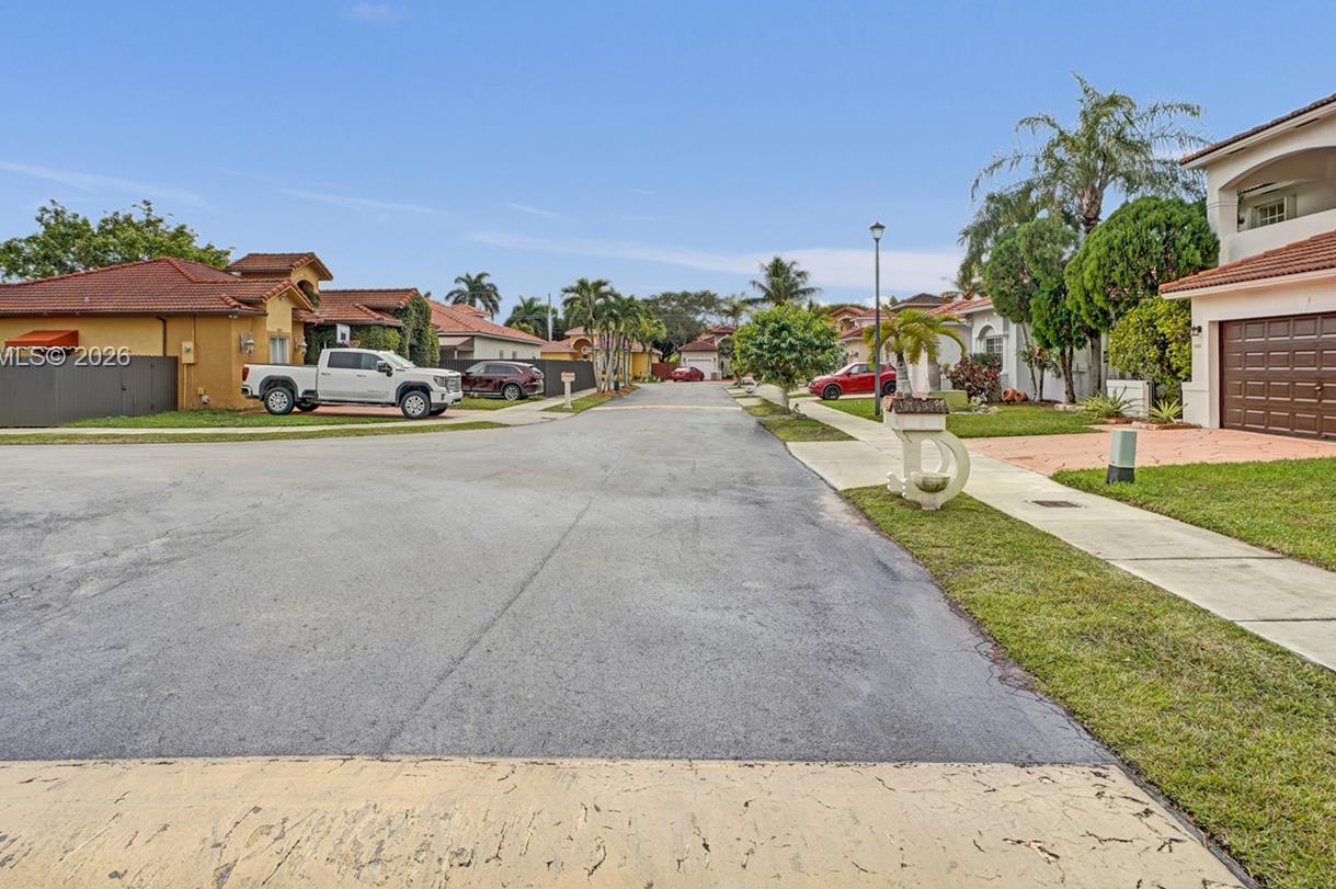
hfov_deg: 81.2
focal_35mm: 21
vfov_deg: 59.0
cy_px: 359
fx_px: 779
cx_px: 666
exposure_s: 1/400
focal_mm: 16
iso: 125
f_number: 5
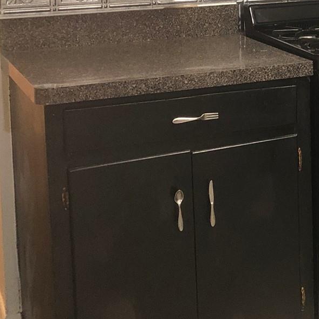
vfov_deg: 19.7
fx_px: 897
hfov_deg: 17.8
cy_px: 11
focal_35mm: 86
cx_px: 493
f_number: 1.8
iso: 100
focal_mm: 3.99
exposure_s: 1/5
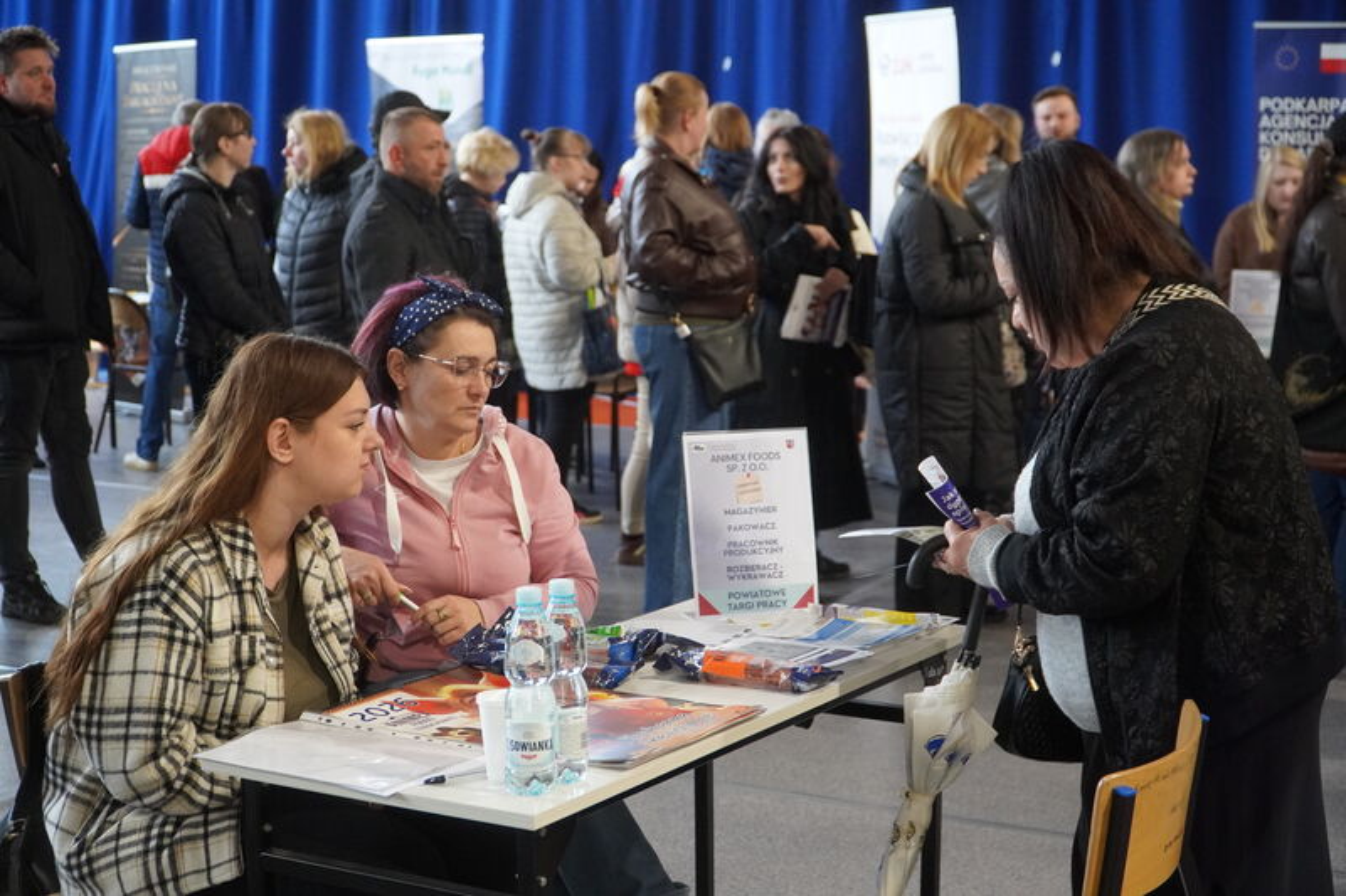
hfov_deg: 35.9
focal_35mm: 56
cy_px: 448
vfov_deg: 24.4
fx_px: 2075
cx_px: 673
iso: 3200
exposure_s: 1/160
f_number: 4
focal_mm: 37
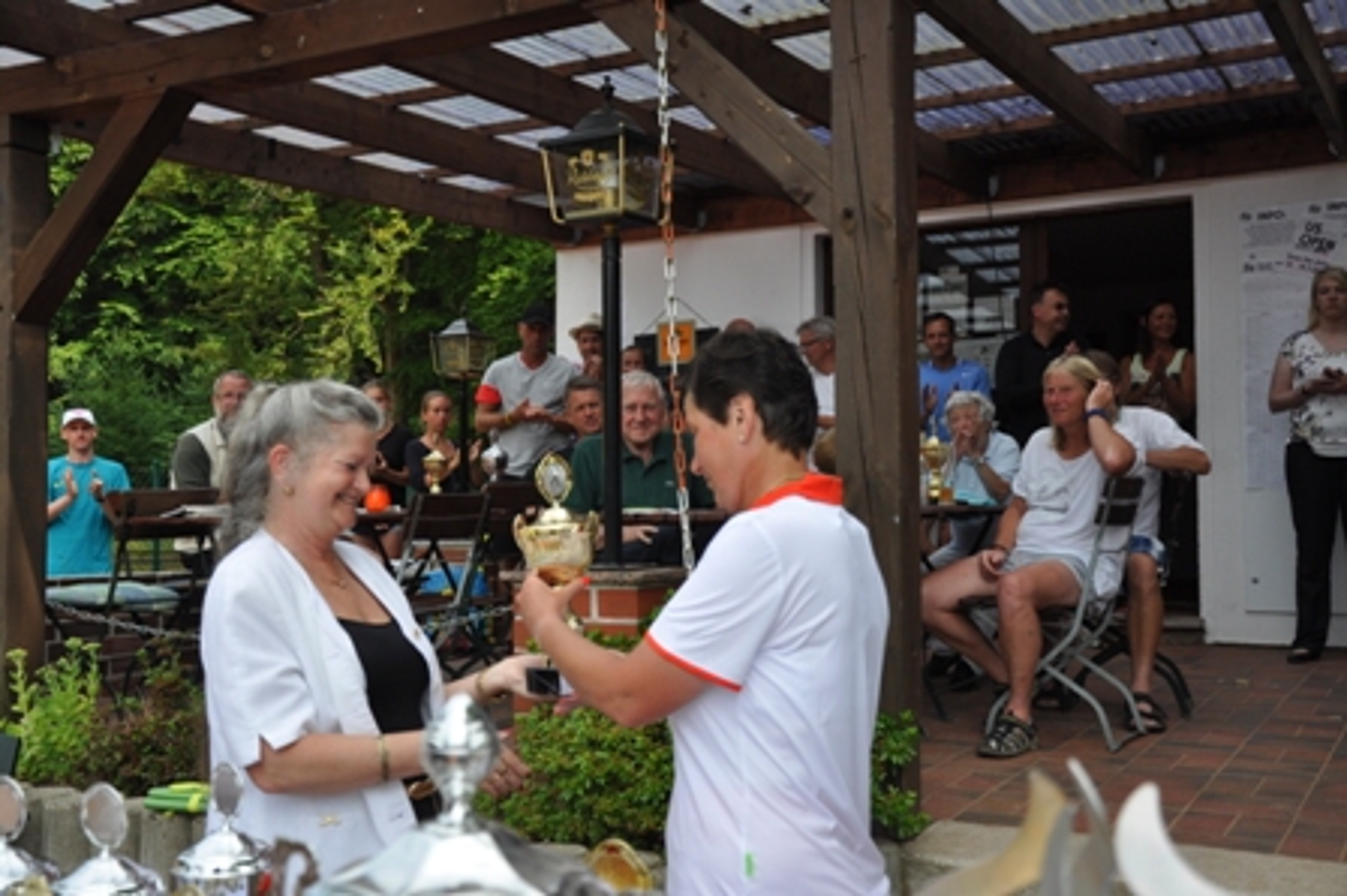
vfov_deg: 34.2
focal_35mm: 39
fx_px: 1458
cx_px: 674
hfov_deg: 49.6
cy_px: 448
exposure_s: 1/1250
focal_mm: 26
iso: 400
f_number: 5
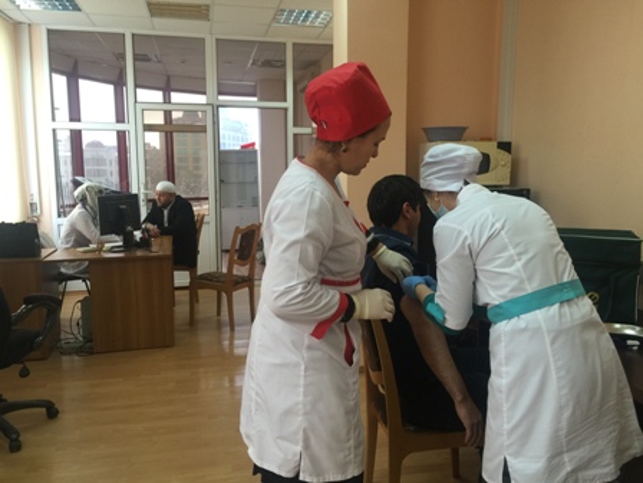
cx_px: 322
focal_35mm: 29
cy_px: 242
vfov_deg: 48.2
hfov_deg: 61.7
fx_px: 539
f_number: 2.2
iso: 40
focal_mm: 4.15
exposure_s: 1/30
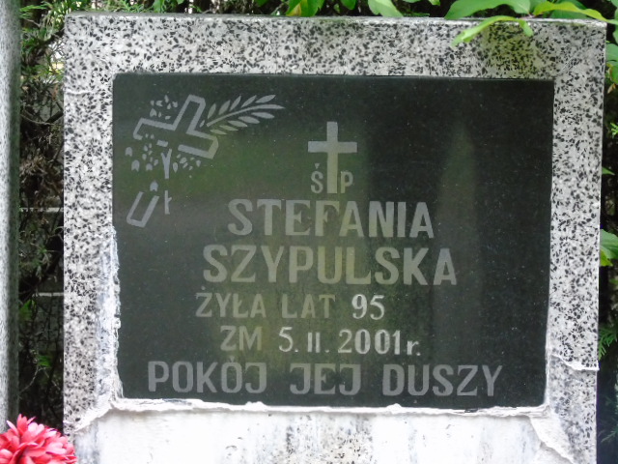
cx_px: 309
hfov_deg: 12.2
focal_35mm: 162
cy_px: 232
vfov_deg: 9.2
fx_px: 2892
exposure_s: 1/100
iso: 800
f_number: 4.9
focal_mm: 29
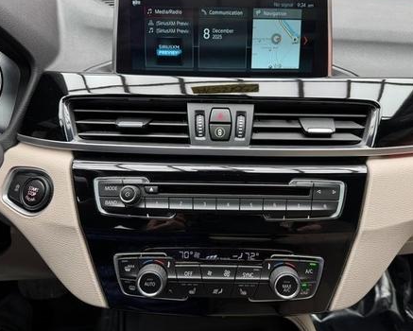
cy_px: 155
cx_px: 218
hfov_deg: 64.0
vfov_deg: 53.2
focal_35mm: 27
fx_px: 330
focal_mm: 6.76
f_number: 1.78
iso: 160
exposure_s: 1/60
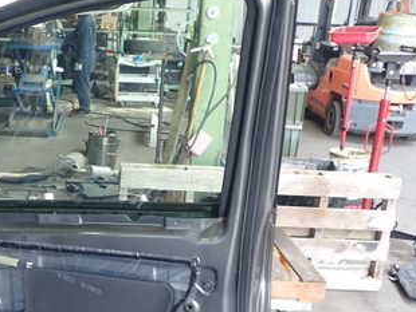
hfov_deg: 32.2
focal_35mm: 58
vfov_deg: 24.9
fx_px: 698
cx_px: 72
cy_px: 240
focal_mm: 5.4
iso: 200
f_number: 2.3
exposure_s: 1/40
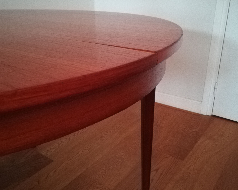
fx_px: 239
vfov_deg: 43.3
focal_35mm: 34
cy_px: 93
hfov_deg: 52.8
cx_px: 119
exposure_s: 1/14.3
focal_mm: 3.83
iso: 1250
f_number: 2.2
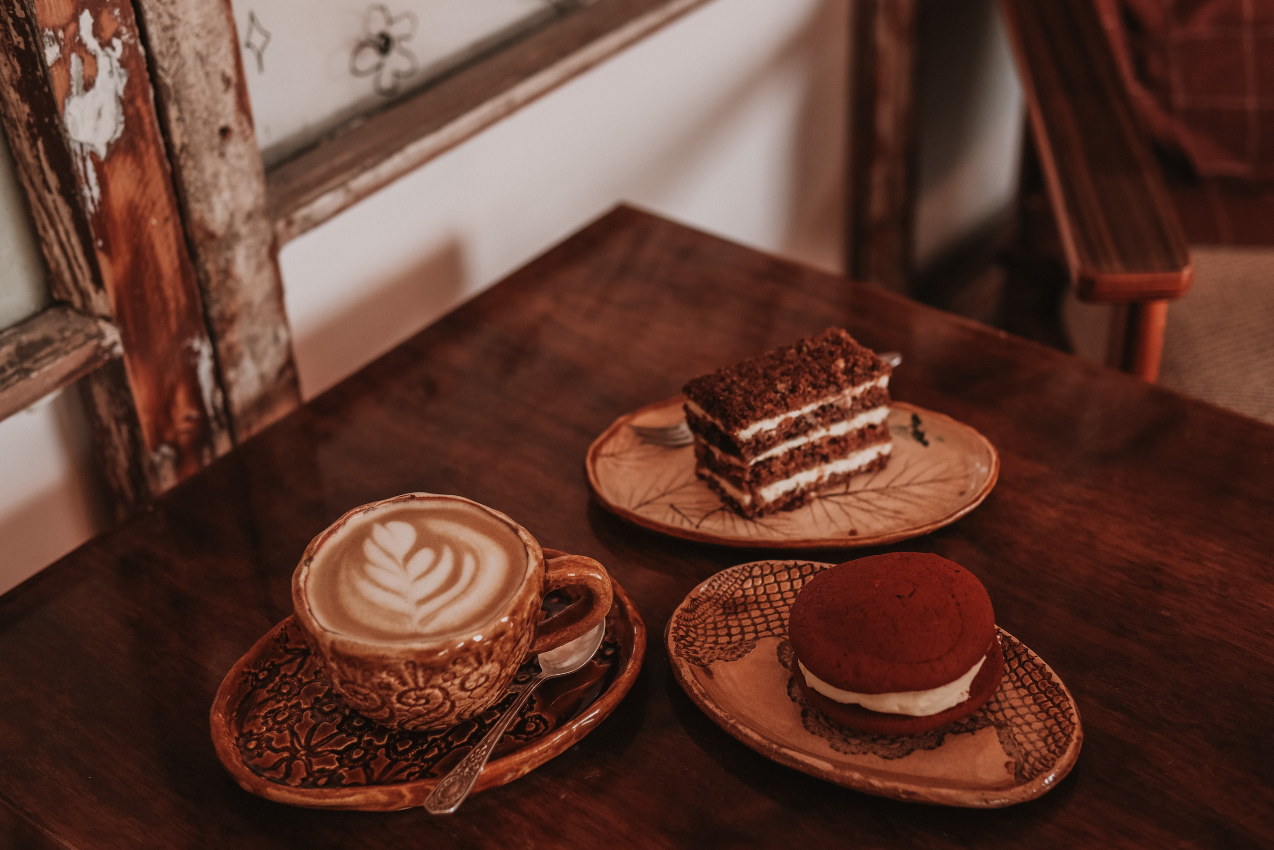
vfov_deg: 29.9
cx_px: 637
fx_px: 1592
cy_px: 425
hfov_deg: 43.6
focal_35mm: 45
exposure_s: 1/250
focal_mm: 30
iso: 250
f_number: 1.8
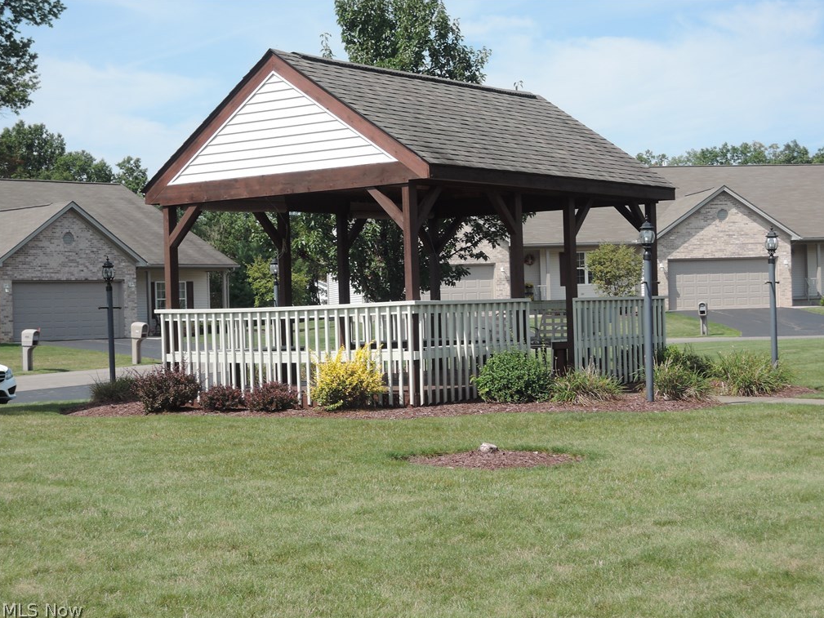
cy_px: 310
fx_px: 1619
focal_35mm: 68
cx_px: 416
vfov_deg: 21.6
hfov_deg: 28.6
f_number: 5
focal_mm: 14.3
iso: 140
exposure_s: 1/100
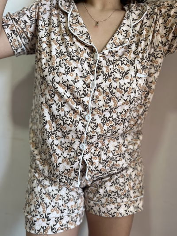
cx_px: 88
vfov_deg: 67.3
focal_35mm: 26
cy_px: 118
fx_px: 177
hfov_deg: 53.1
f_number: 1.6
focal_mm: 5.1
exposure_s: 1/122
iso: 100
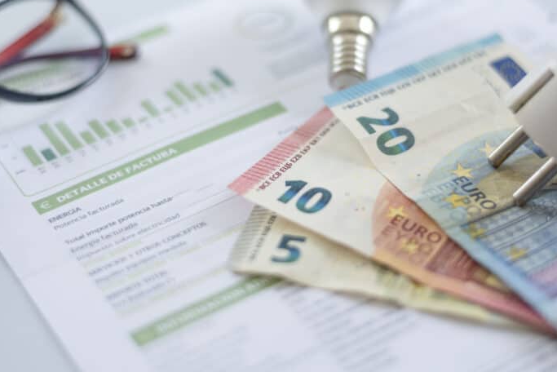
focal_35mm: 75
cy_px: 122
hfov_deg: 27.0
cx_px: 311
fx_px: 1161
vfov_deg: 18.1
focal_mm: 50
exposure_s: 1/60
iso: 400
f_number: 1.8
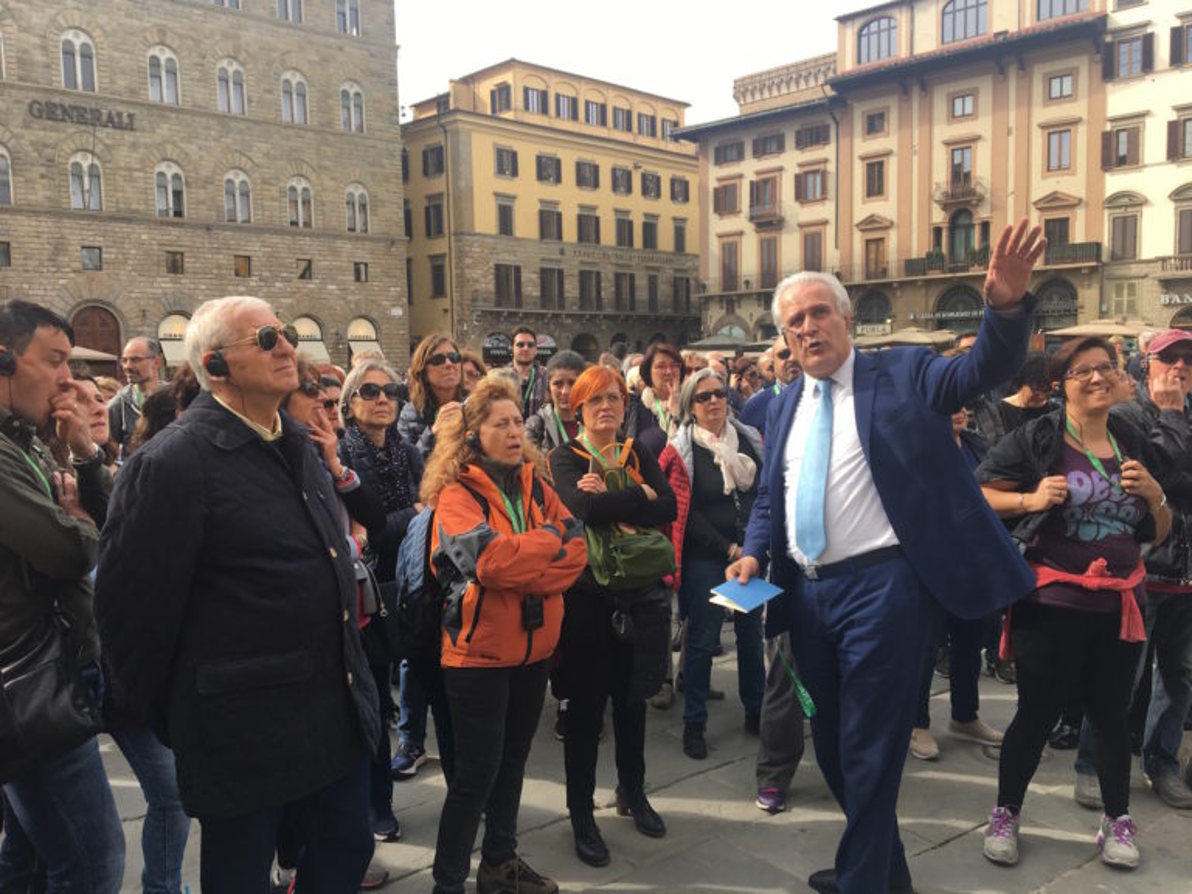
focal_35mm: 29
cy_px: 447
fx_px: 999
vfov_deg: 48.2
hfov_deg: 61.7
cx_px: 596
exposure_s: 1/398
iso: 25
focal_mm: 4.15
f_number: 2.2
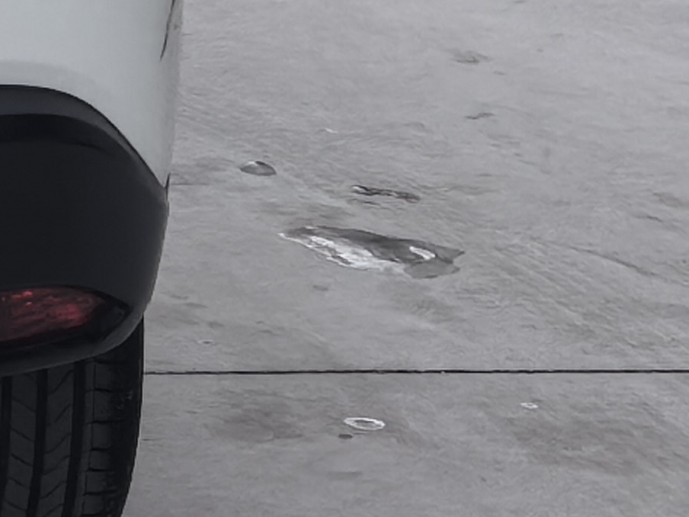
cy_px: -315
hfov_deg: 8.9
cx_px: -857
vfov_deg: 7.1
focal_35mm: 204
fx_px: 4060
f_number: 1.8
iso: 50
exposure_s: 1/996
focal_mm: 5.35
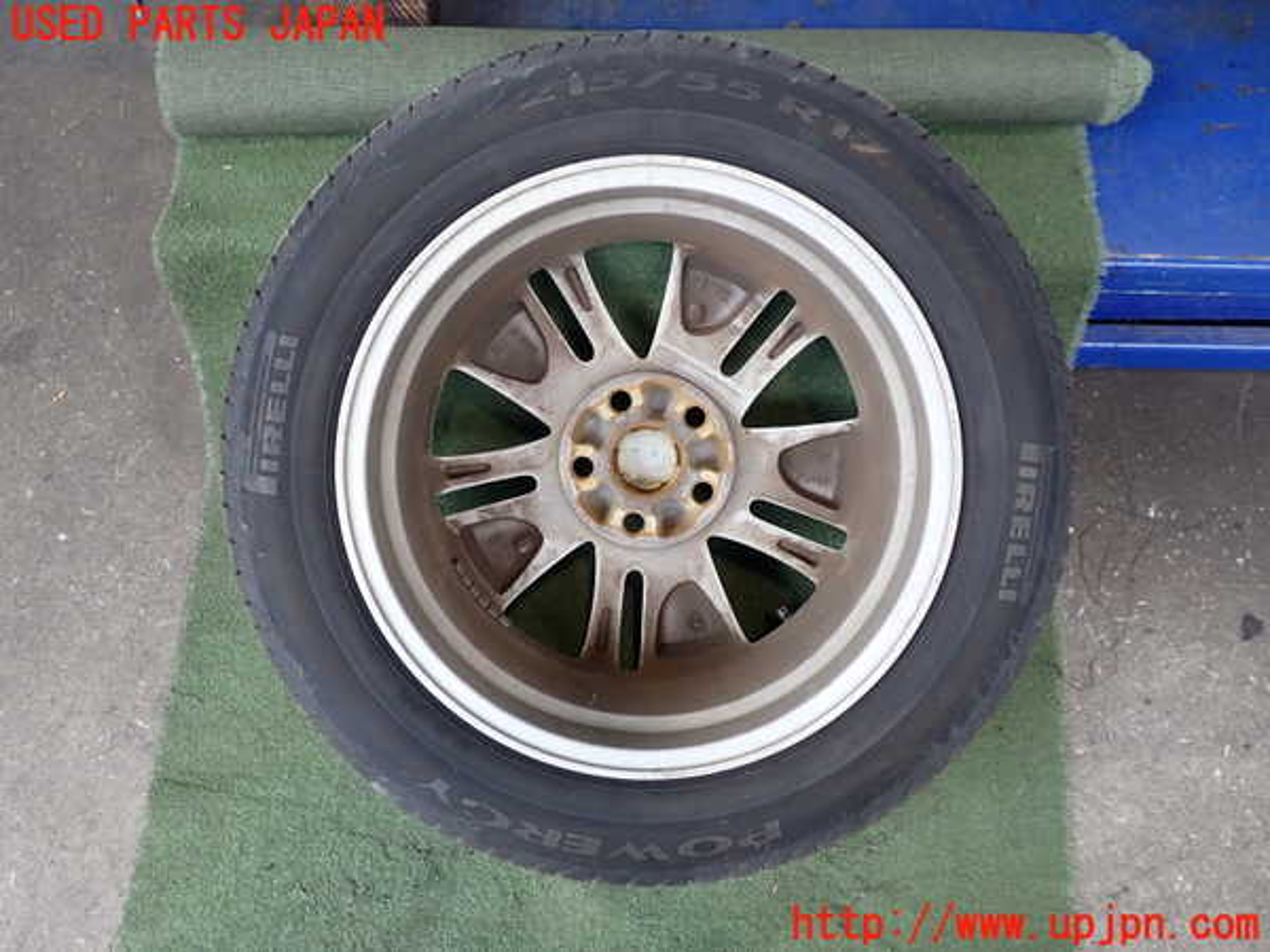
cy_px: 476
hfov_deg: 60.0
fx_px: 1101
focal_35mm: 30
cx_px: 635
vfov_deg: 46.8
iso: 200
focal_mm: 5.4
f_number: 2.3
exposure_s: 1/80
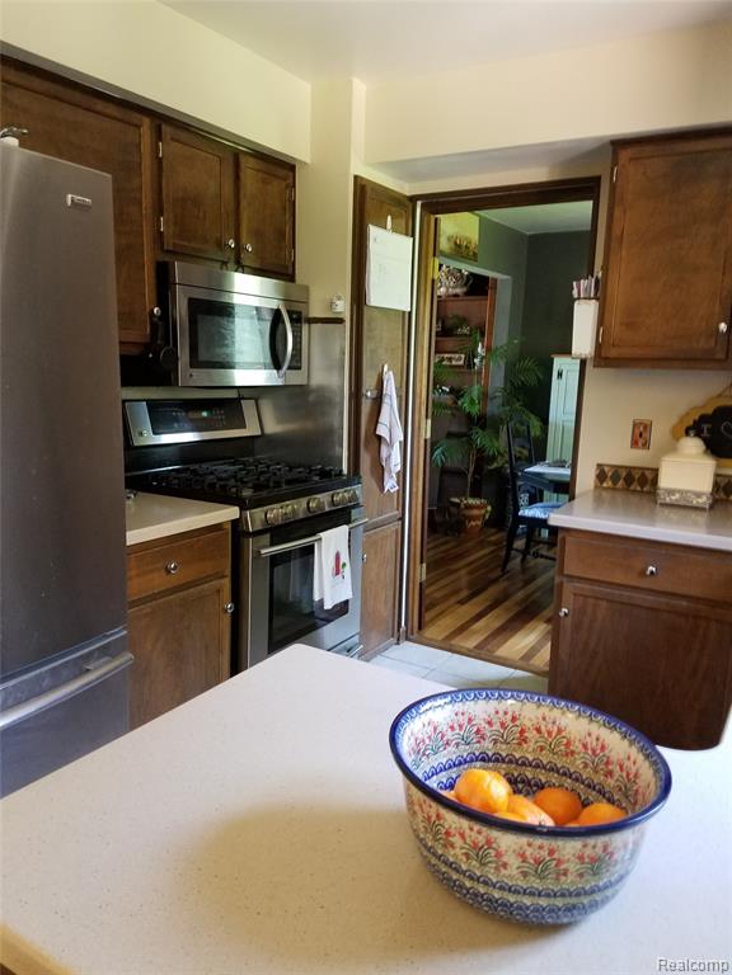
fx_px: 733
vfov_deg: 67.3
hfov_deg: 53.1
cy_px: 488
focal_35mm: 26
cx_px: 366
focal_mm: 4.2
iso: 200
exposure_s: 1/24
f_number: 1.7
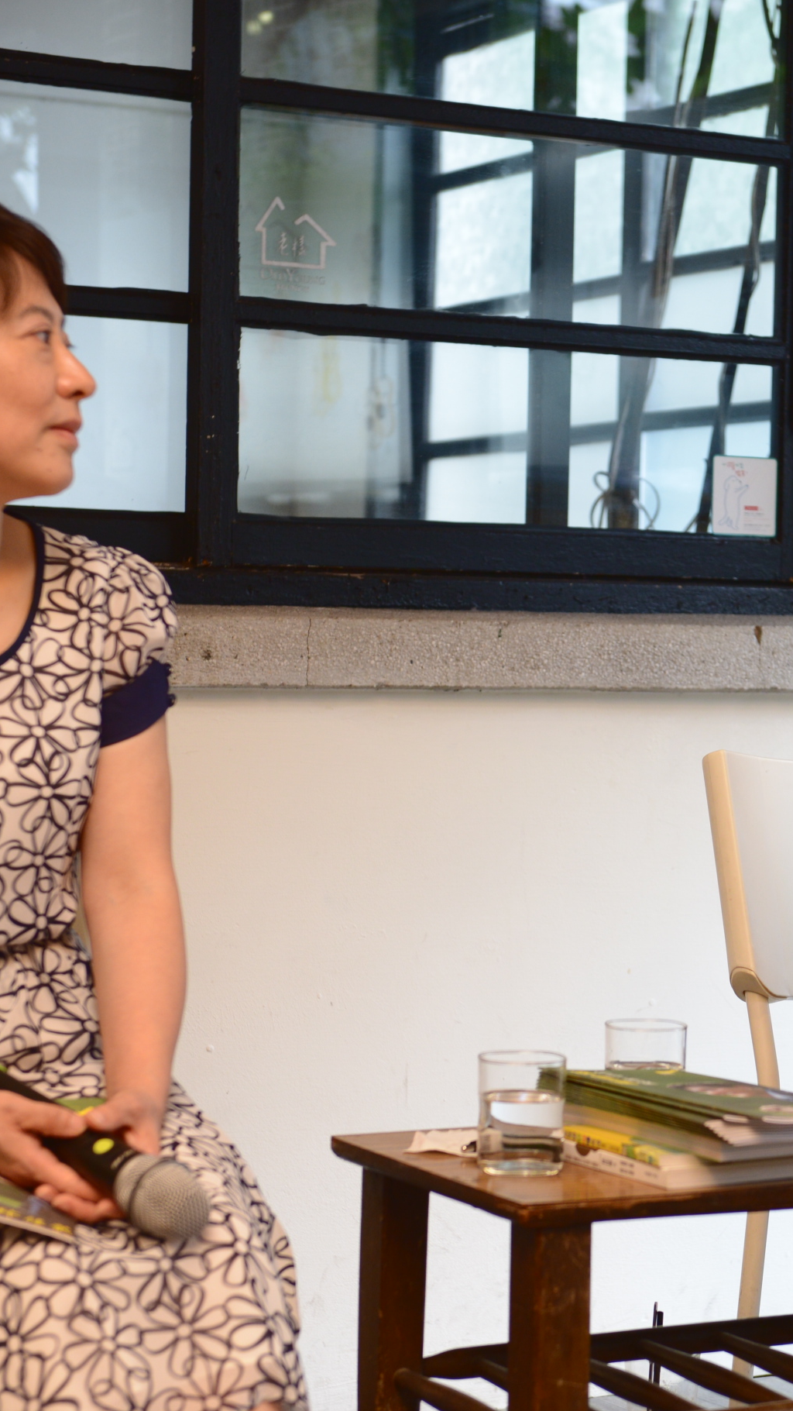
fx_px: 3365
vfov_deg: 23.7
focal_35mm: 90
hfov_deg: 13.4
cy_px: 758
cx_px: 622
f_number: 3.5
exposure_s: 1/200
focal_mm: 52
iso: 800
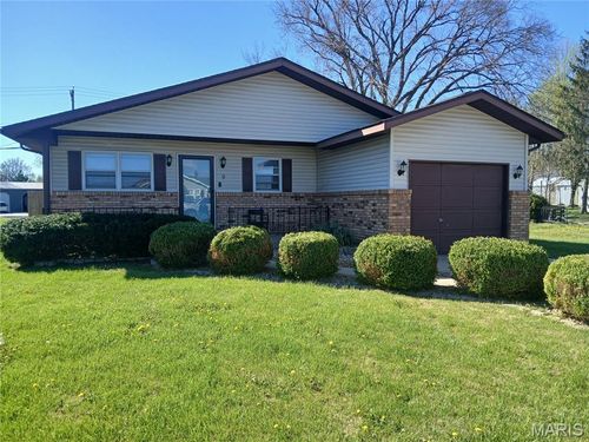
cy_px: 221
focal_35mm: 26
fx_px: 442
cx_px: 294
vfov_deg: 53.1
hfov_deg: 67.3
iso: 20
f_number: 1.8
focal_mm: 3.98
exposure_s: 1/313
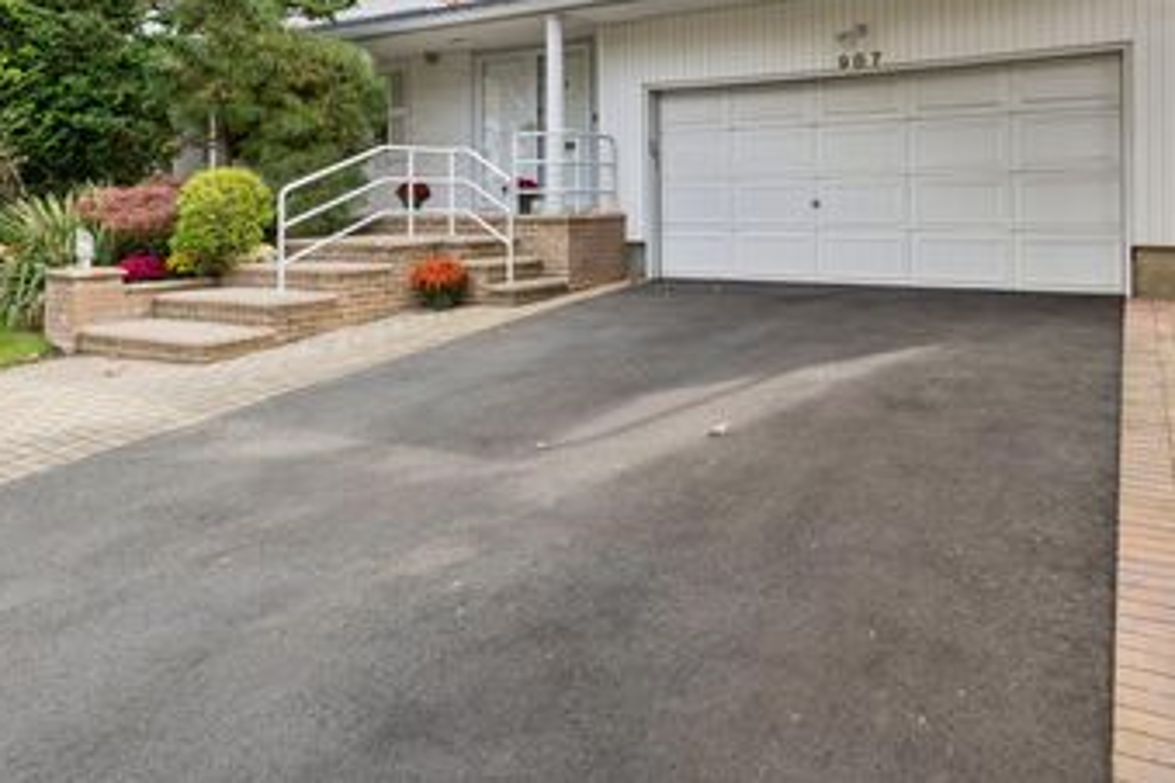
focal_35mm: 28
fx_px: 914
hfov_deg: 65.4
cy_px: 210
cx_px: 627
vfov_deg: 45.0
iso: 160
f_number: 9
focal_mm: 19
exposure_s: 1/30
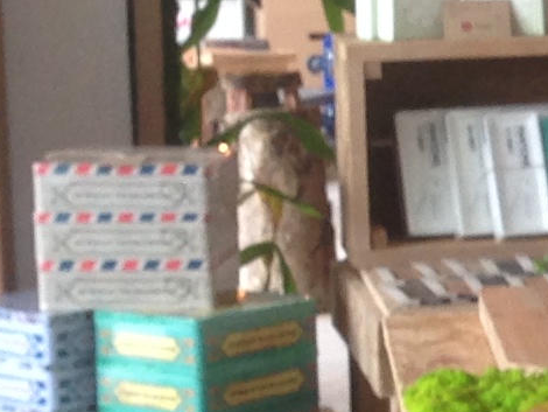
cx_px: 1066
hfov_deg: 8.3
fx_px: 3627
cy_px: 270
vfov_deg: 6.5
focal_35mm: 229
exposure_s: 1/20
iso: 50
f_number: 2.4
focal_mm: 4.12
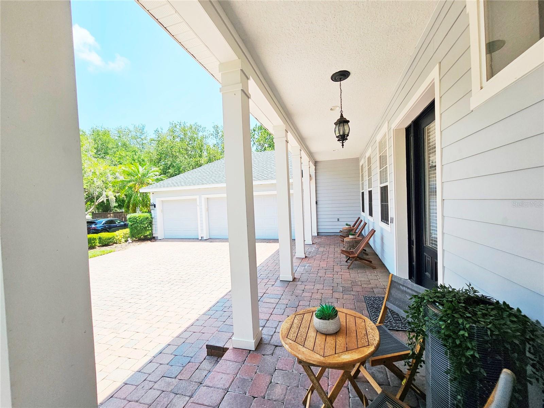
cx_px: 272
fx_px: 204
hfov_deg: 106.2
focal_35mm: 13
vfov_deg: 89.9
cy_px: 204
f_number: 2.2
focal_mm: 2.2
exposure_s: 1/1135
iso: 50
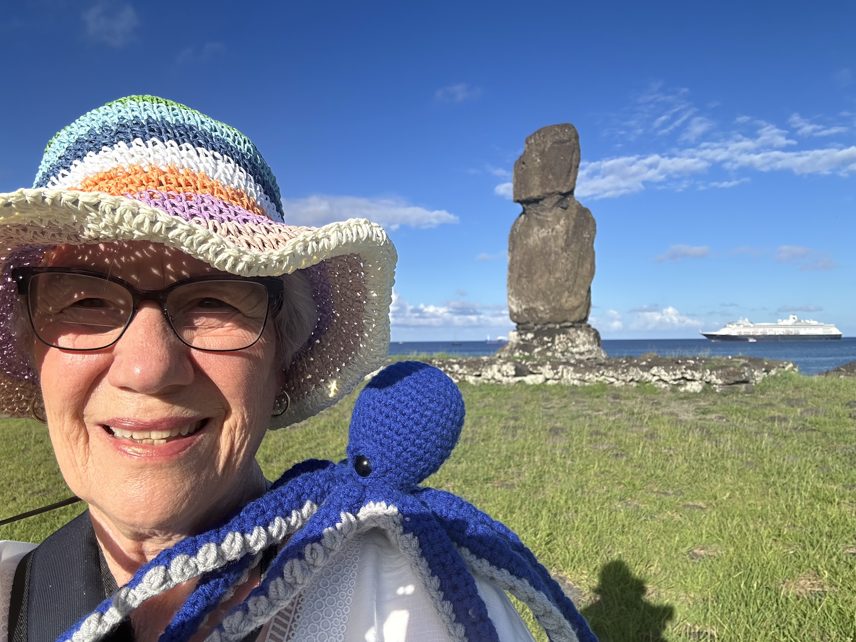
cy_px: 321
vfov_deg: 58.9
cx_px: 428
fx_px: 569
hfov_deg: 73.9
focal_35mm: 23
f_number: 1.9
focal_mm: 2.69
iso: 25
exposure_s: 1/1541
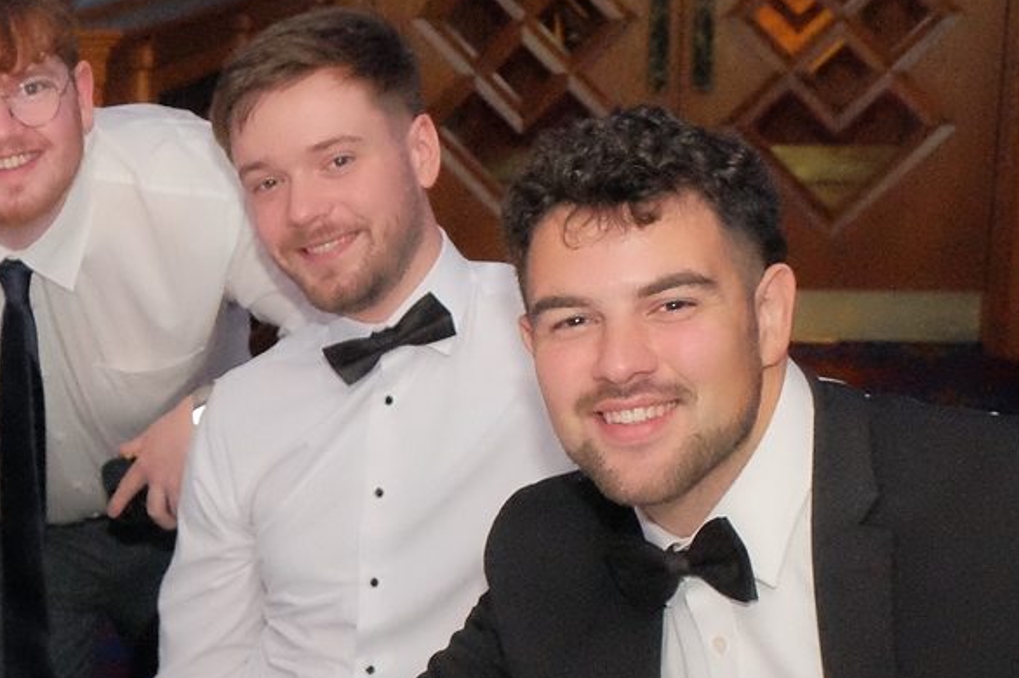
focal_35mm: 83
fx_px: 2348
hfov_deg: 23.8
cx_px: 99
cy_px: 577
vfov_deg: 16.3
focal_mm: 18
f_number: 4.5
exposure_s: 1/125
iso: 6400
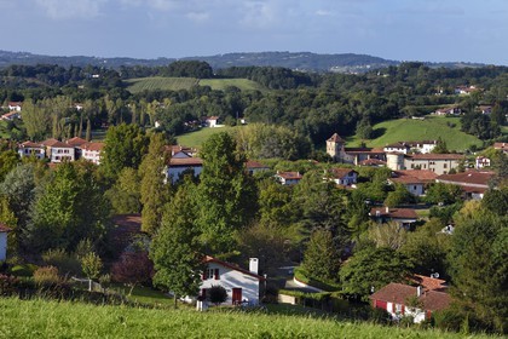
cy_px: 170
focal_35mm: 112
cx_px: 254
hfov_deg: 18.3
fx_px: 1580
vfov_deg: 12.2
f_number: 9
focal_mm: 112
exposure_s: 1/250
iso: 200
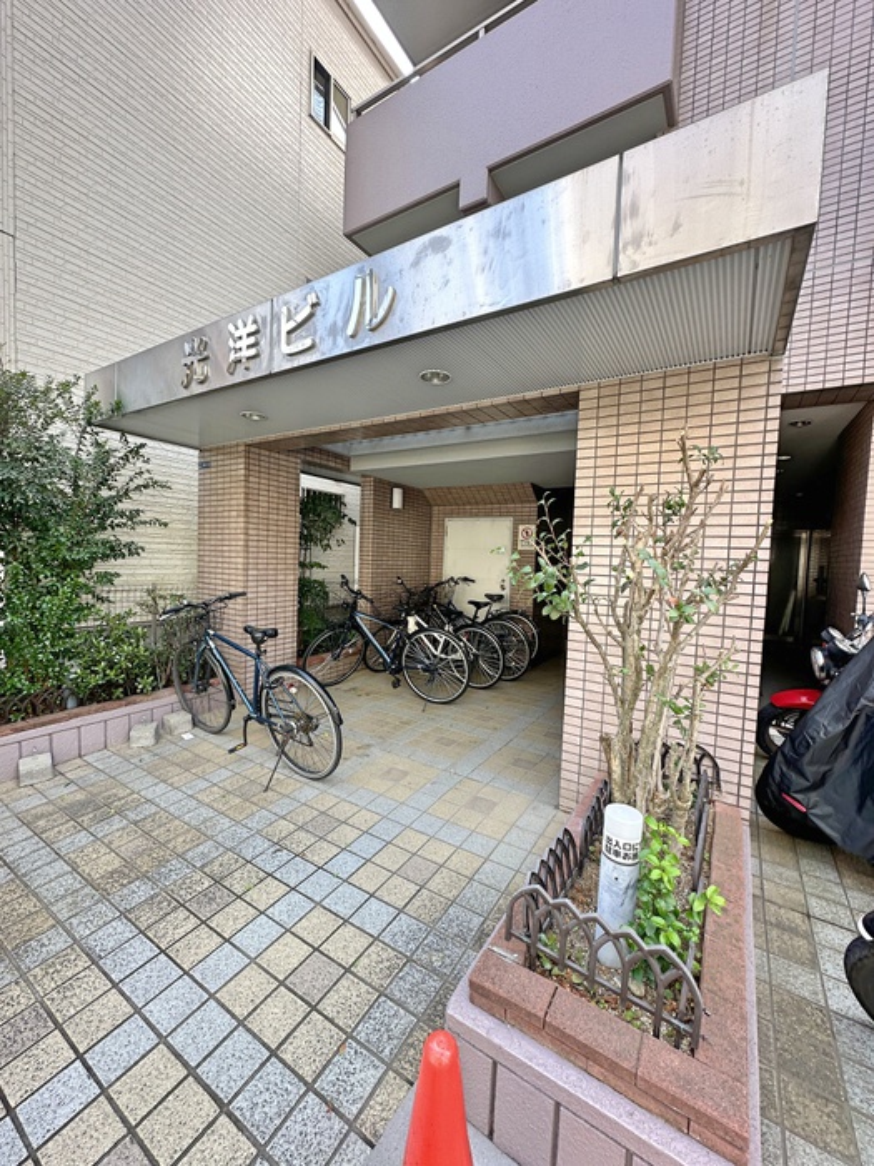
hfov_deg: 85.7
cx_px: 437
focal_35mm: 14
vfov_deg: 102.1
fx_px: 471
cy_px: 583
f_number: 2.2
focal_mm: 2.22
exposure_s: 1/121
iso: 40
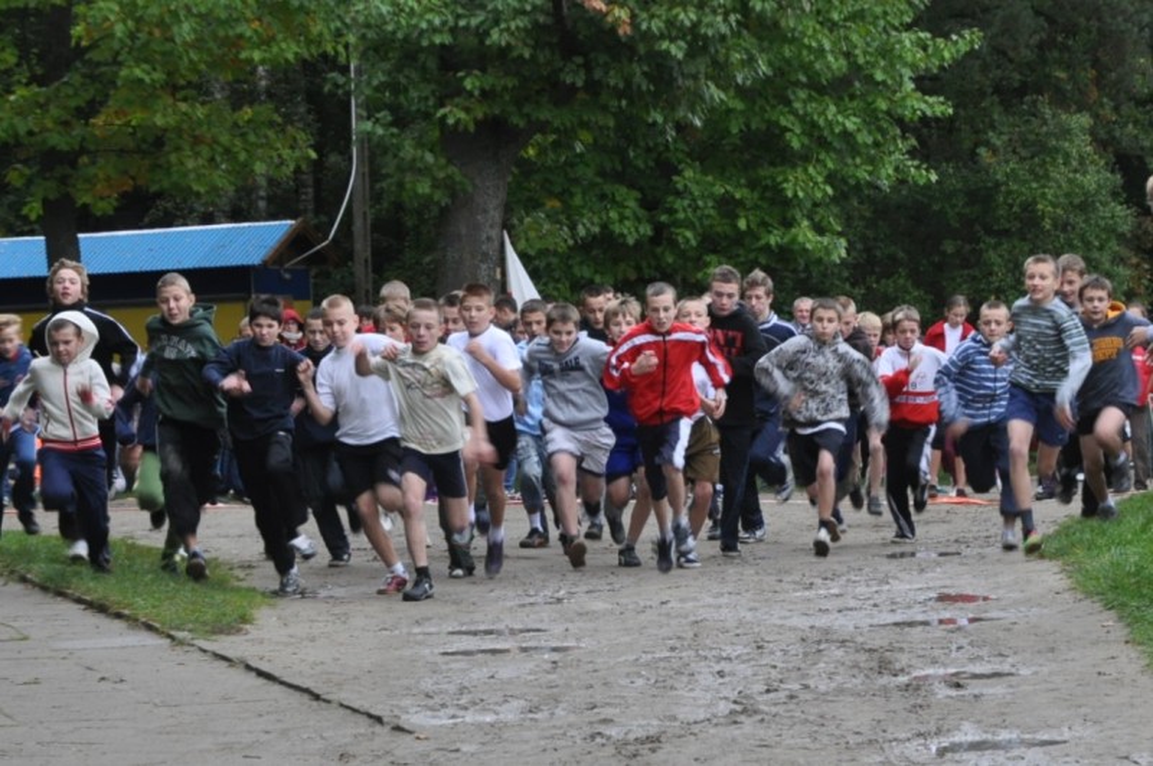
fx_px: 2639
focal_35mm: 82
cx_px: 576
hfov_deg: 24.7
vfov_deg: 16.5
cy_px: 383
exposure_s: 1/80
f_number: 9
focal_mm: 55
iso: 1000
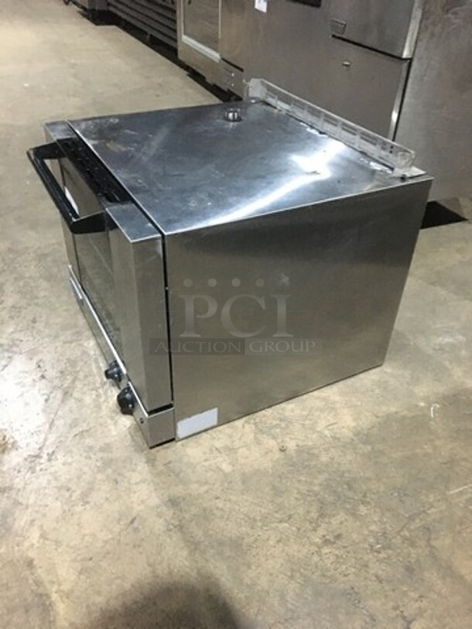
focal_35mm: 29
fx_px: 527
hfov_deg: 48.2
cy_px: 314
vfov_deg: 61.7
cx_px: 236
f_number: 2.2
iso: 320
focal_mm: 4.15
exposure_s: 1/15
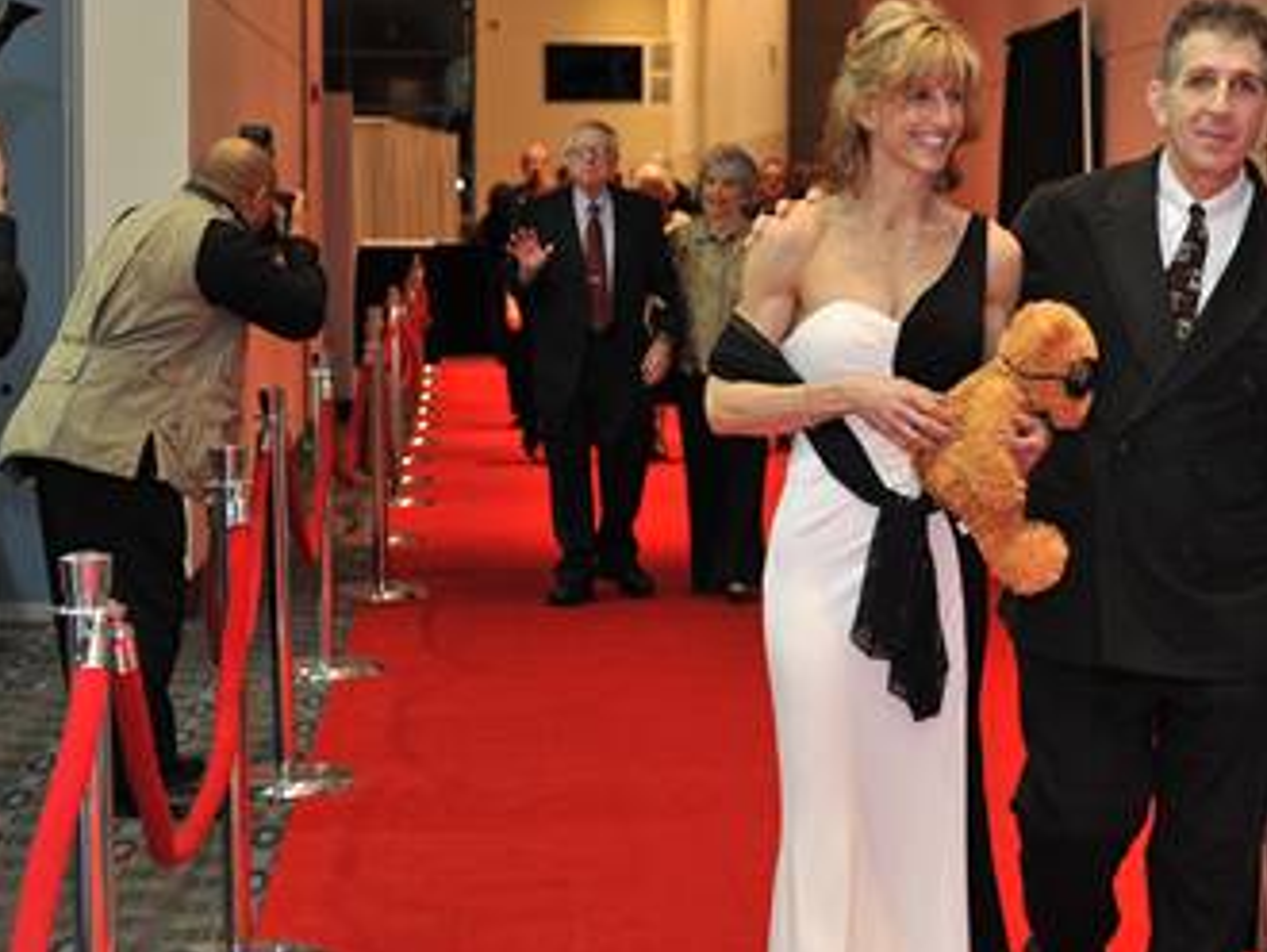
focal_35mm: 112
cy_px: 411
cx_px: 1040
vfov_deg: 13.2
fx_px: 4102
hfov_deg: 17.4
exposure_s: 1/125
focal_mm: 70
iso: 1600
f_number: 5
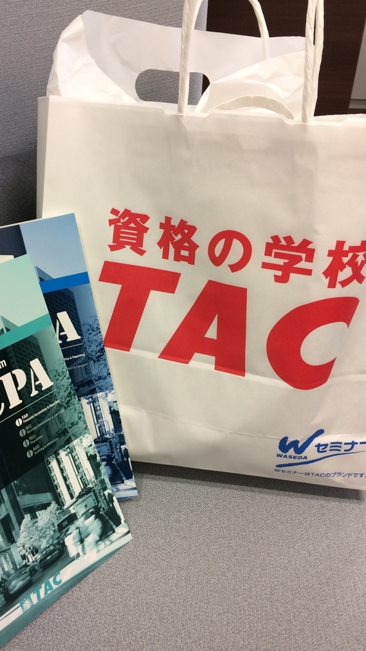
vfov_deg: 61.0
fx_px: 552
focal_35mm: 32
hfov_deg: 36.3
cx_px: 124
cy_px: 324
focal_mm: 4.15
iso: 80
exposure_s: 1/30
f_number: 2.2
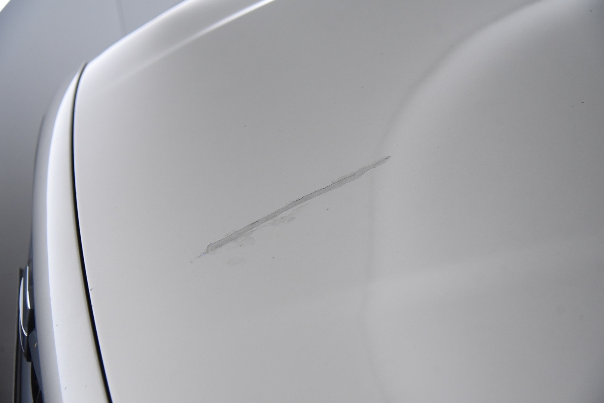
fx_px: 738
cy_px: 202
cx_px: 302
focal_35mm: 44
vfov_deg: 30.5
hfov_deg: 44.5
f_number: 4
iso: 4000
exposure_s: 1/200
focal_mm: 44
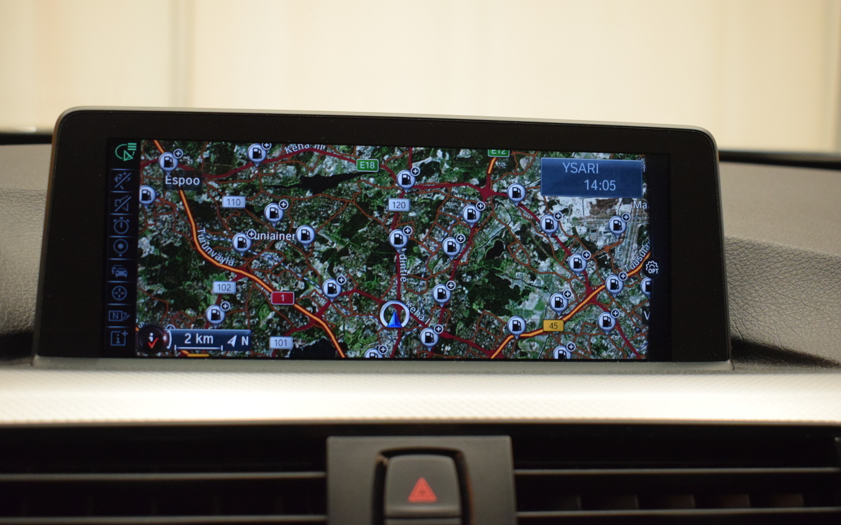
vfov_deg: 27.1
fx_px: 1089
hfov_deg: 42.2
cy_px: 255
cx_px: 420
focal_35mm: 48
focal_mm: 31
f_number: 4.2
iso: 2500
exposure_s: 1/60
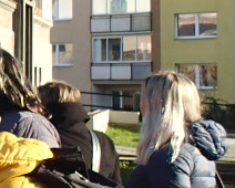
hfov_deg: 10.3
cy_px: 65
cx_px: -420
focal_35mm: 147
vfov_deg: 10.5
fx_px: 1023
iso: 100
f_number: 2.8
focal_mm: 4.5
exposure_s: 1/500
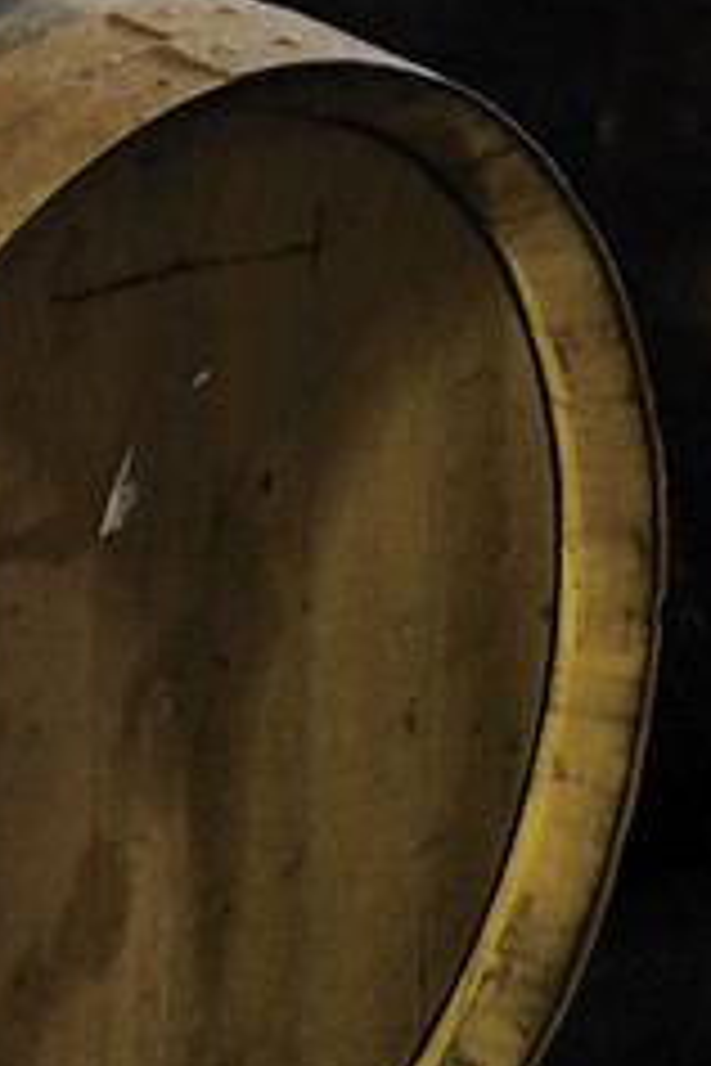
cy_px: -1354
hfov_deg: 6.1
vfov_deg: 8.8
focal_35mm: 216
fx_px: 6398
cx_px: 1760
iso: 400
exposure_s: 8
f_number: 5
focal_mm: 32
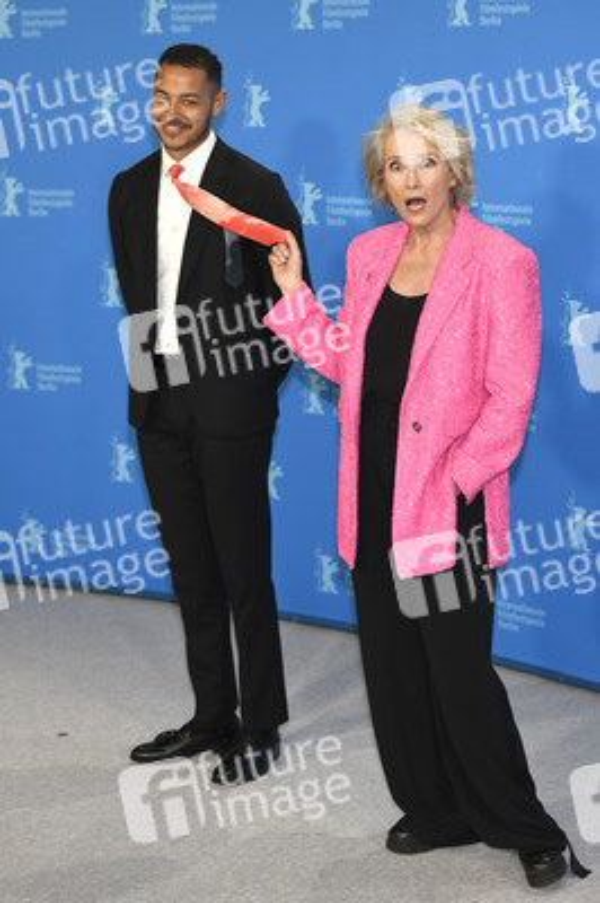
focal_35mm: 70
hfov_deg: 19.4
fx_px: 1753
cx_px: 300
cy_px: 452
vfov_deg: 28.9
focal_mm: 70
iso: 640
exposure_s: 1/400
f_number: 3.5
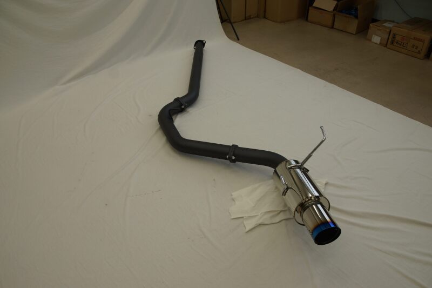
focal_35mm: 27
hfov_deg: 67.4
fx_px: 324
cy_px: 144
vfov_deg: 47.9
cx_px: 216
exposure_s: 1/125
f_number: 5.6
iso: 200
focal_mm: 18
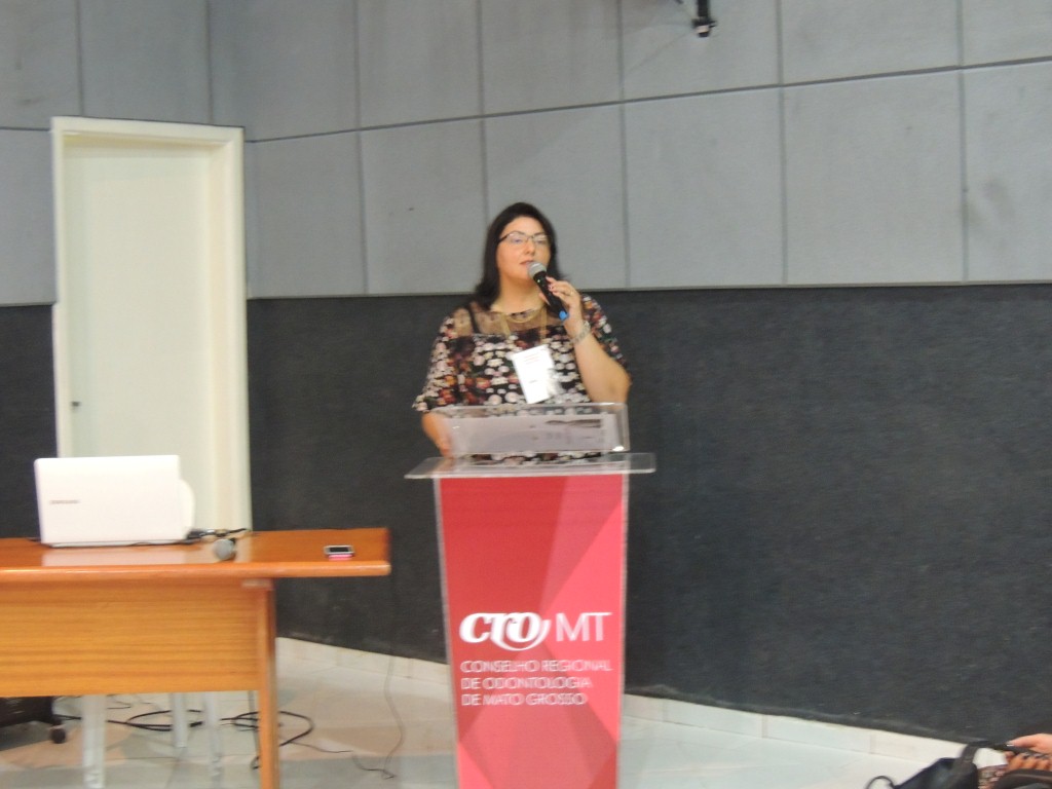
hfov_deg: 32.2
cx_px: 526
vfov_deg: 24.4
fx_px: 1823
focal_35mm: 60
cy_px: 394
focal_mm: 10.7
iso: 800
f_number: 3.7
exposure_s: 1/4
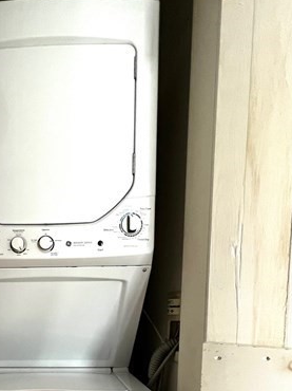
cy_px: 341
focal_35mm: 27
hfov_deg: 47.2
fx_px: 304
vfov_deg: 57.5
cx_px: 41
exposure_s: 1/60
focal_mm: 1.57
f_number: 1.8
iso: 250
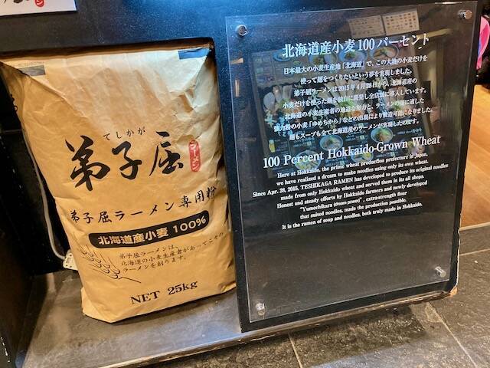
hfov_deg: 63.4
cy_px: 184
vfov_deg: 49.7
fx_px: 396
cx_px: 245
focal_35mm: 28
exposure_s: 1/50
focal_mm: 3.99
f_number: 1.8
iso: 250
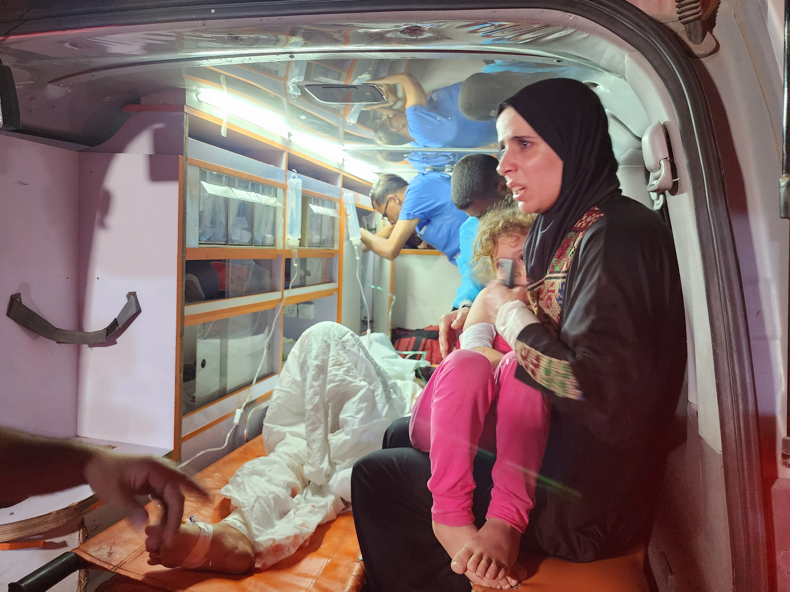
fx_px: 525
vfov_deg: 58.9
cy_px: 296
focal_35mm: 23
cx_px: 395
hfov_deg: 73.9
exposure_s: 1/25
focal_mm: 6.4
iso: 800
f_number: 1.8
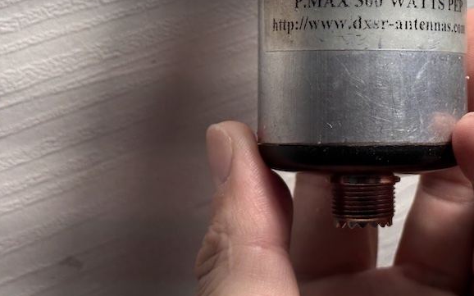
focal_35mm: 88
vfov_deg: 14.6
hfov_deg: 23.2
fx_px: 1137
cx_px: 392
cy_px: 11
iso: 64
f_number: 1.78
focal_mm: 6.86
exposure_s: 1/200
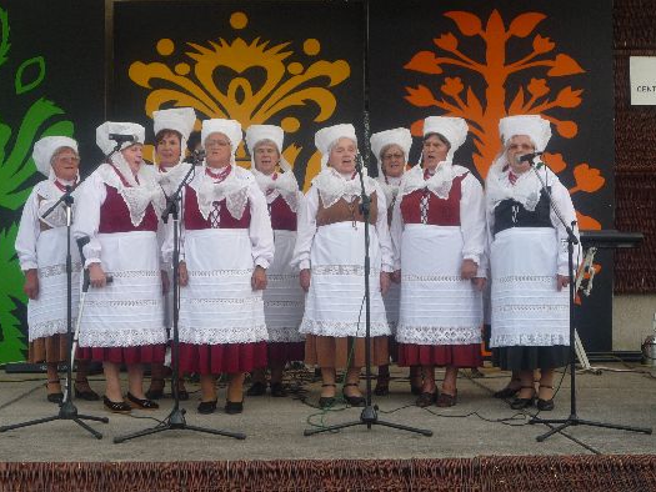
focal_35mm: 69
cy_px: 232
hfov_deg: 28.1
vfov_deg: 21.3
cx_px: 296
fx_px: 1308
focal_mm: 10.9
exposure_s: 1/80
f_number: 5.2
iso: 100
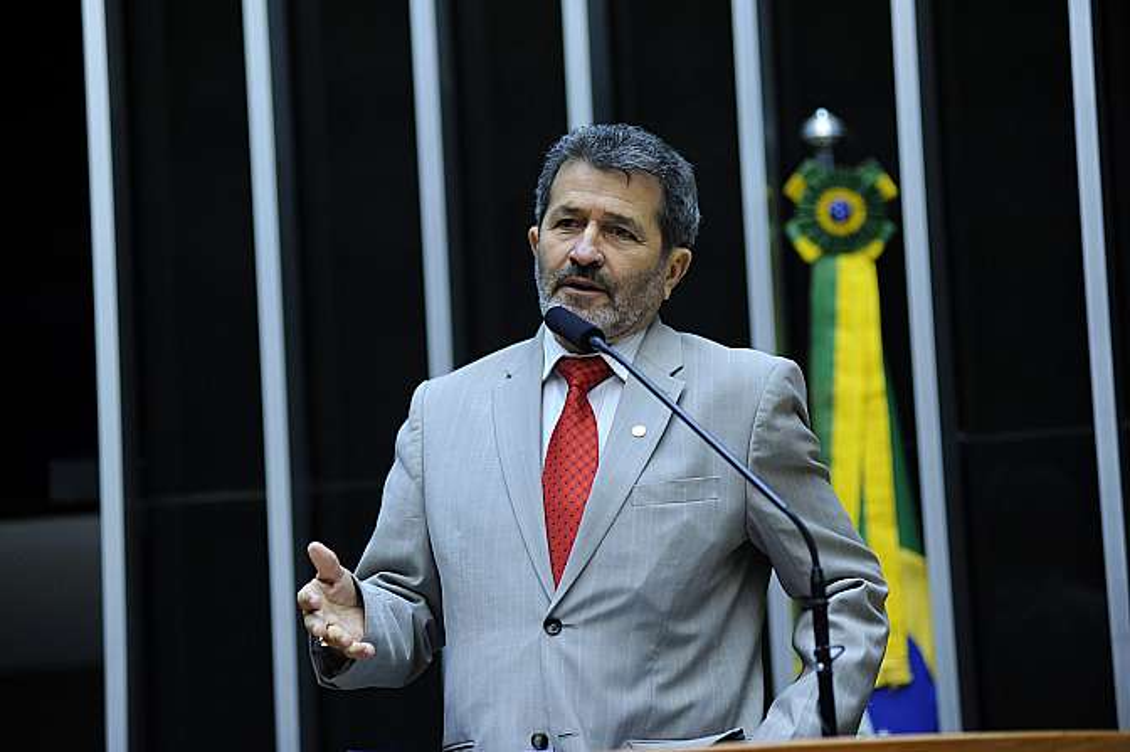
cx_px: 565
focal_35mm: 135
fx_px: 4234
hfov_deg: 15.2
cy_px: 376
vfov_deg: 10.1
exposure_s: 1/100
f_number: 2.8
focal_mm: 135
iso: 2000
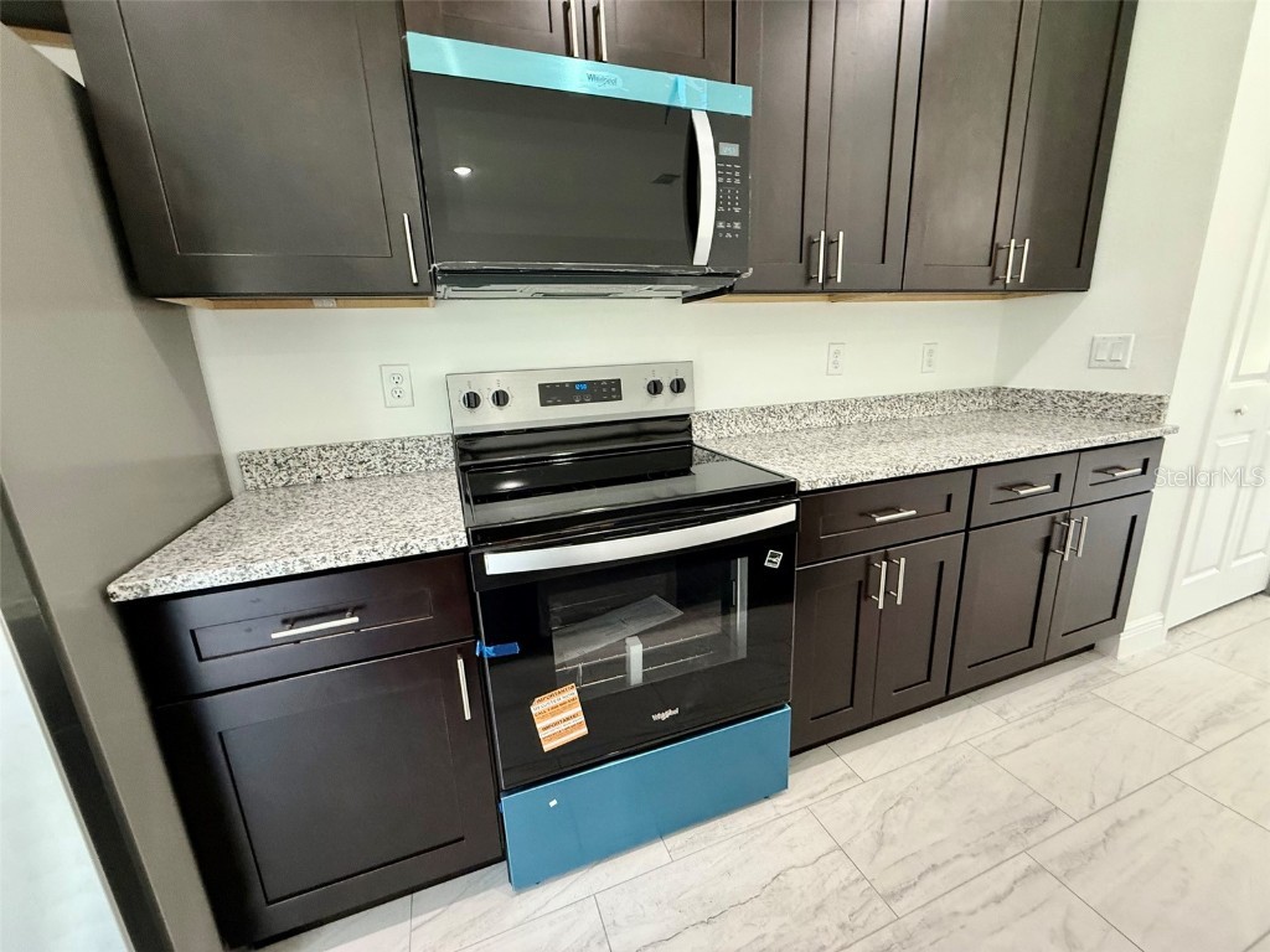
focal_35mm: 14
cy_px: 476
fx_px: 514
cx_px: 635
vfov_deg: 85.7
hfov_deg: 102.1
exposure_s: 1/60
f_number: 2.2
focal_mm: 2.22
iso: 250
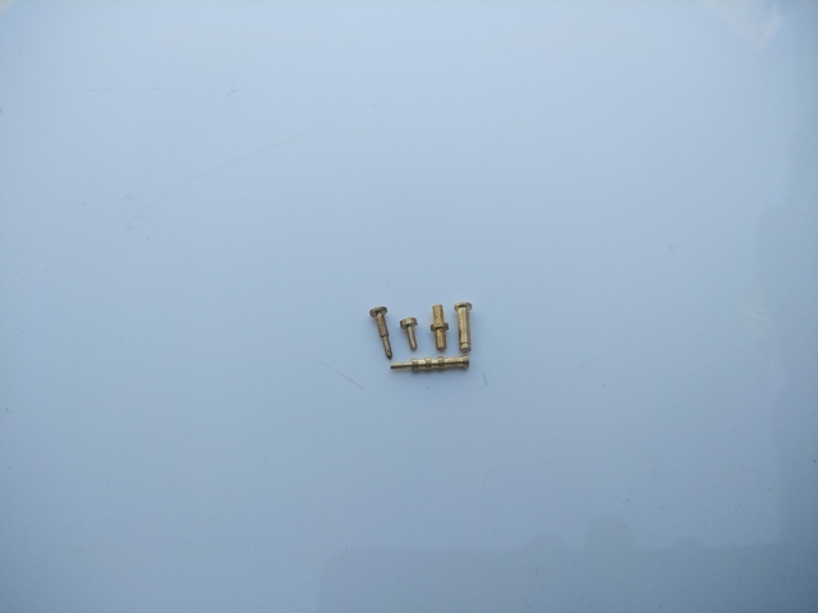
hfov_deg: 79.0
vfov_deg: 63.4
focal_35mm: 21
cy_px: 306
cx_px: 409
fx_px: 496
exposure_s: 1/387
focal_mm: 3.57
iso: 100
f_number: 2
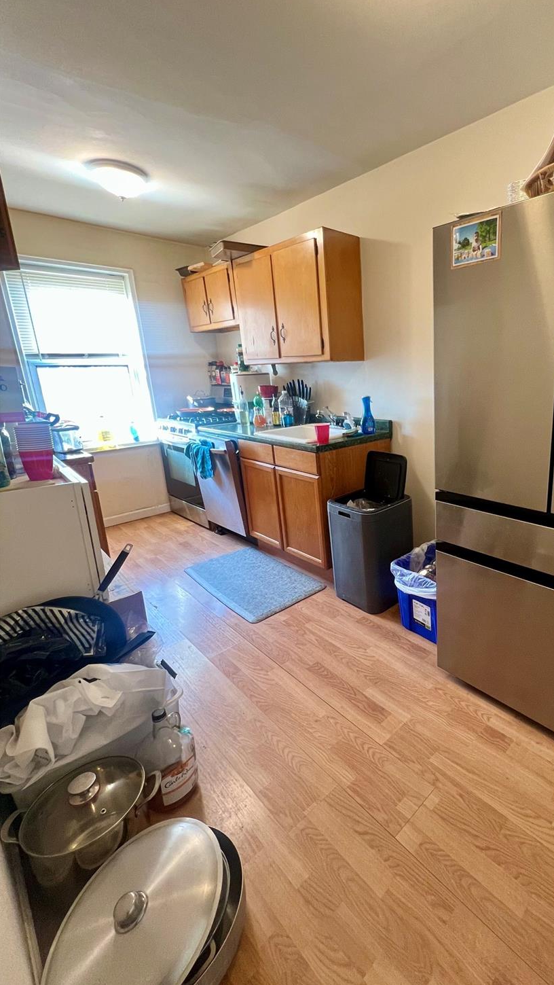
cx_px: 390
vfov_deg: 103.0
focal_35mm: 15
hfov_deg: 67.6
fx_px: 392
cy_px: 482
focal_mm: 1.57
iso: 200
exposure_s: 1/60
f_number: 1.8
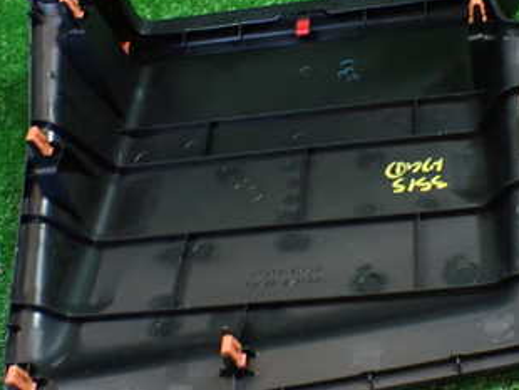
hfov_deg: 33.0
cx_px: 333
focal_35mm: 58
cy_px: 124
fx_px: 870
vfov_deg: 25.1
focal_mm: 5.4
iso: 800
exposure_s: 1/100
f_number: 2.3
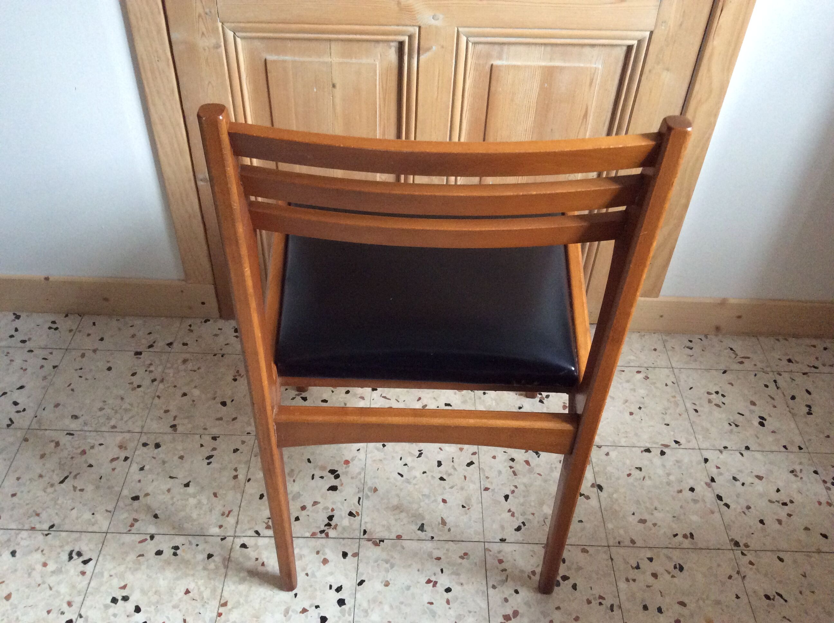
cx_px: 417
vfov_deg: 44.1
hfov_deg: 56.9
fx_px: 770
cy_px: 312
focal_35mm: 32
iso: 250
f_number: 2.4
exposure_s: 1/25
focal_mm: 3.3
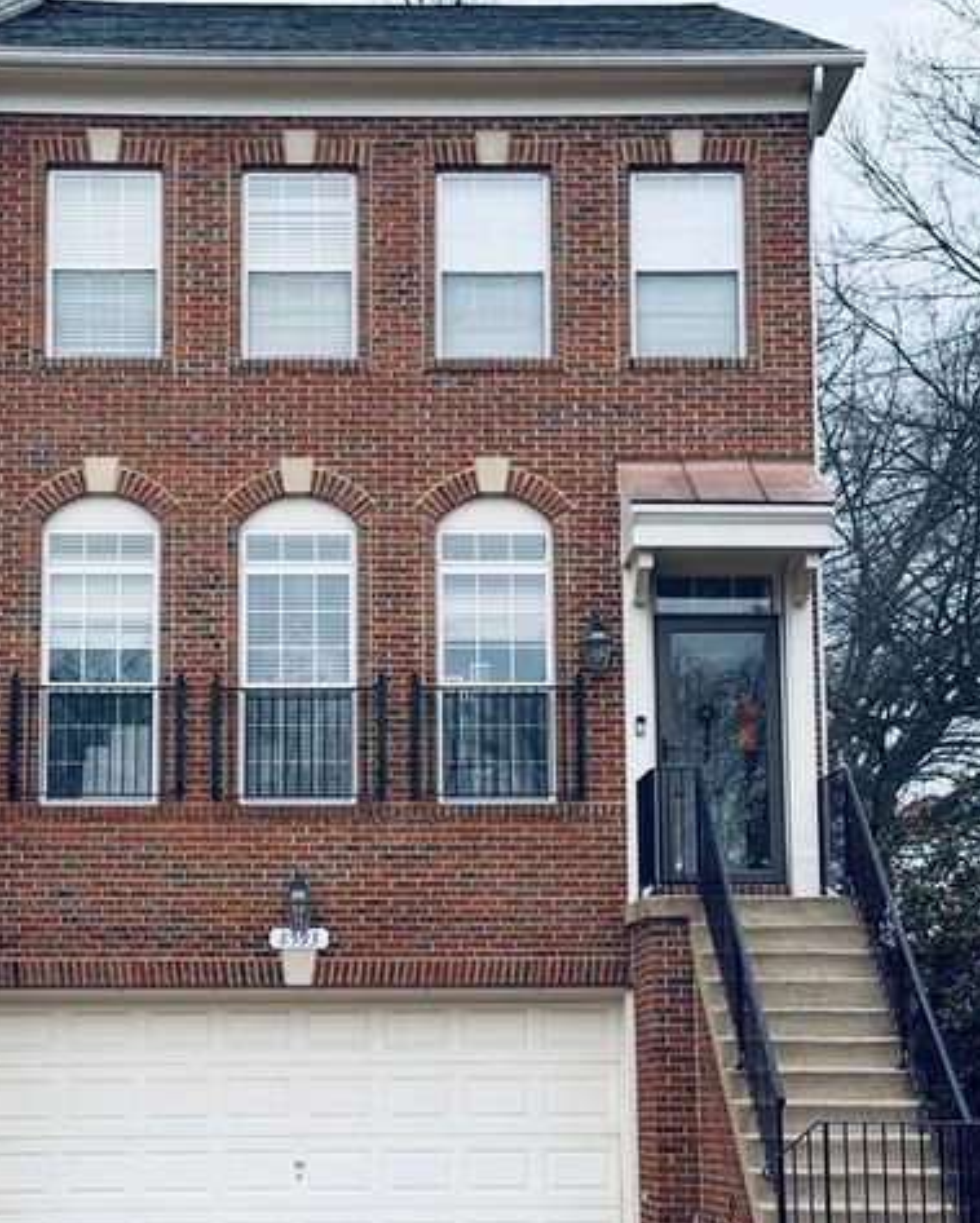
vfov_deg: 28.6
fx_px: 2391
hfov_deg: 23.1
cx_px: 378
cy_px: 754
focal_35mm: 66
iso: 64
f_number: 1.78
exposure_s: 1/513
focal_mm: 6.76
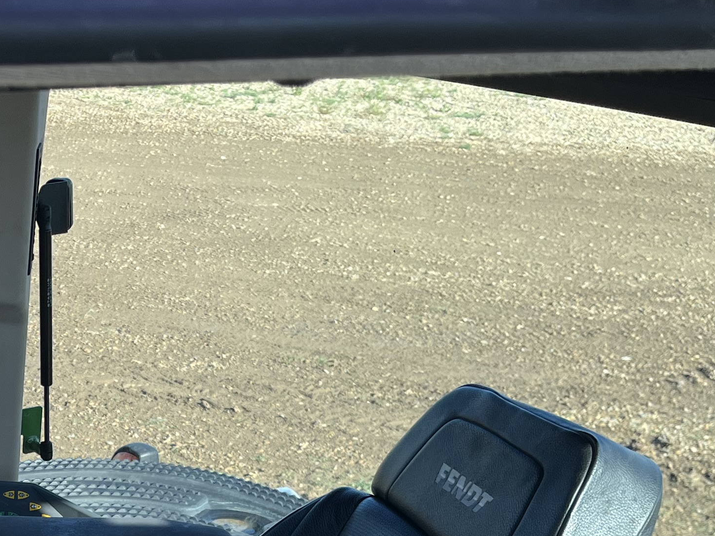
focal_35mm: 72
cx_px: -89
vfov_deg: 18.8
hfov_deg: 25.0
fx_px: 1487
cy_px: 712
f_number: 1.6
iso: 50
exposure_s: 1/951
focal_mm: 5.1
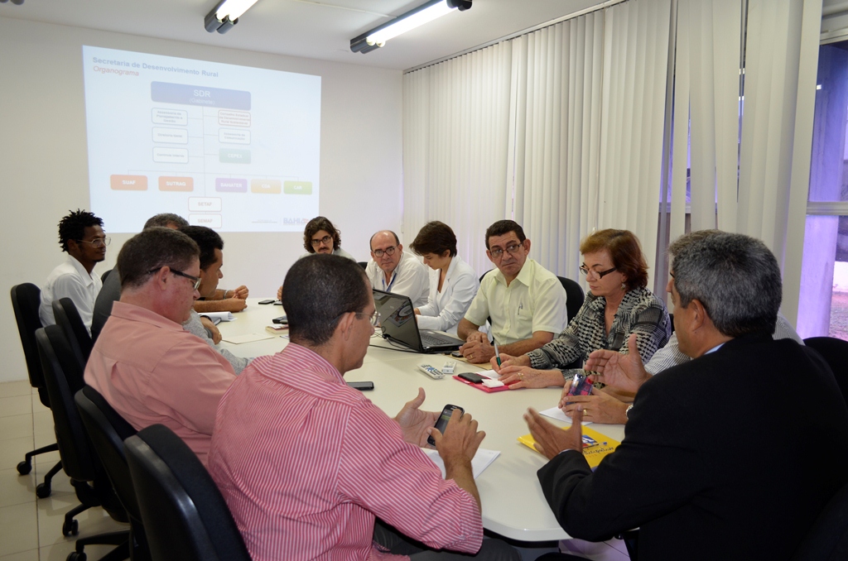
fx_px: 635
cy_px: 280
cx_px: 424
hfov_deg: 67.5
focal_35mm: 27
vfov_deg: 47.7
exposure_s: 1/60
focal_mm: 18
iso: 400
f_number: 3.5
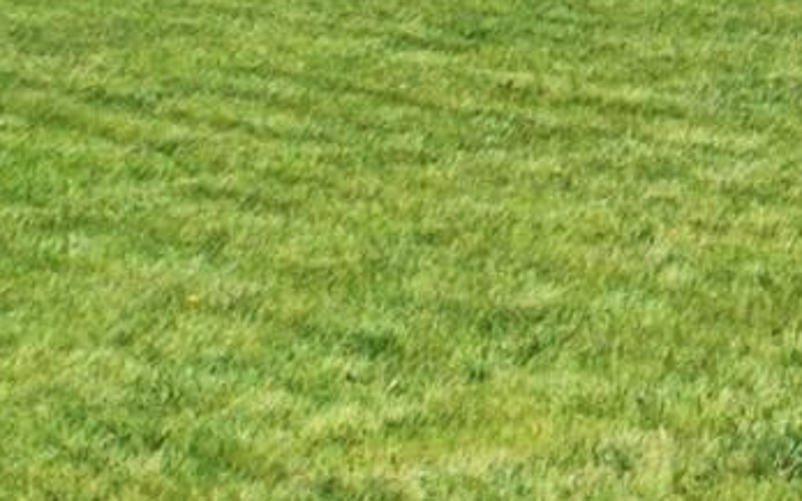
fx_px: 2886
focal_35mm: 132
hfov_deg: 12.1
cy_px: -721
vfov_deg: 8.9
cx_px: 2015
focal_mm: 18
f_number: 6.3
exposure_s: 1/160
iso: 640
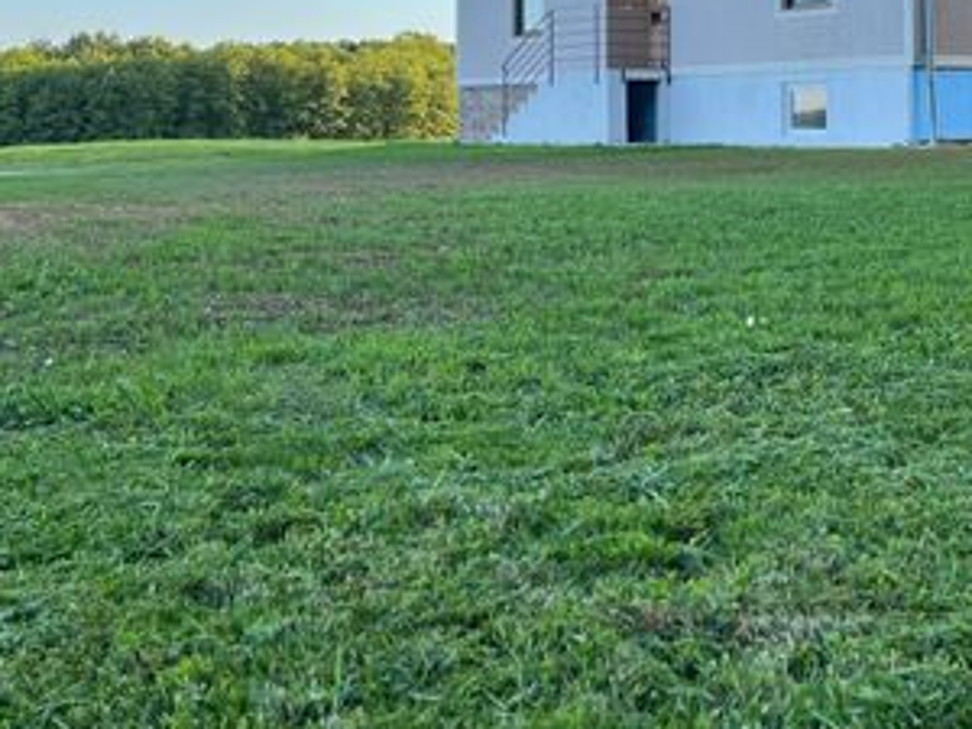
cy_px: 13
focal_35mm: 52
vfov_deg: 26.6
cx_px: 684
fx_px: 1460
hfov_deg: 36.3
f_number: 1.5
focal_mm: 5.7
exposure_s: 1/567
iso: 50
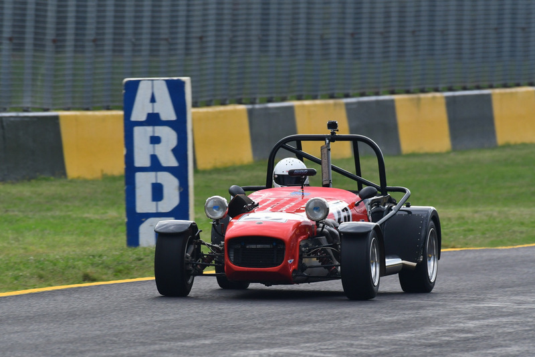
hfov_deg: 2.7
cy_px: 178
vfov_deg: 1.8
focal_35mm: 750
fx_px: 11149
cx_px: 268
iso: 800
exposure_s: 1/640
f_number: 10
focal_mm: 500
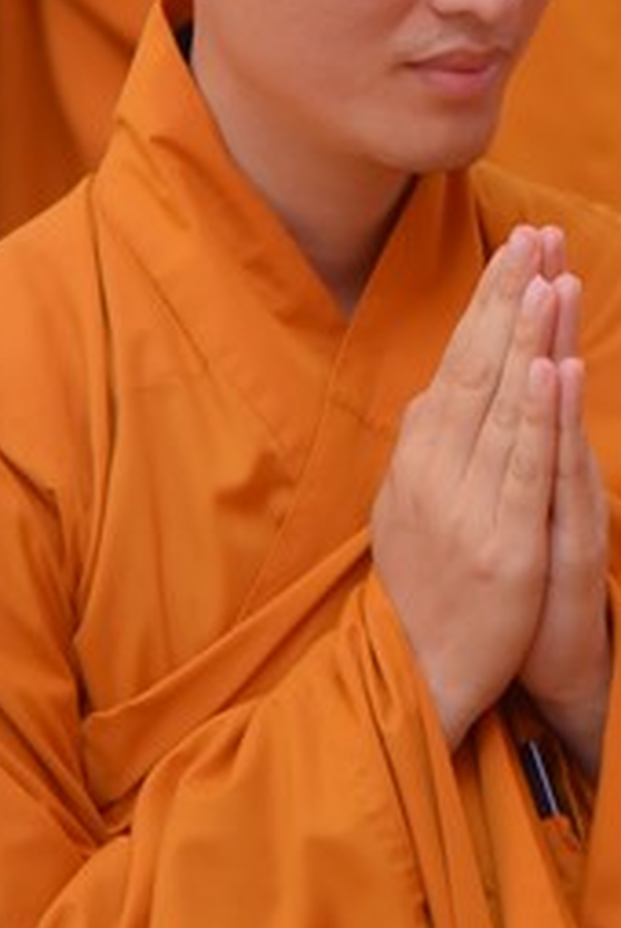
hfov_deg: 4.9
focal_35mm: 281
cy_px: 113
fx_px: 7251
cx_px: 561
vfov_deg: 7.3
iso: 1250
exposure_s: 1/160
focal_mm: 110
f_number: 4.5
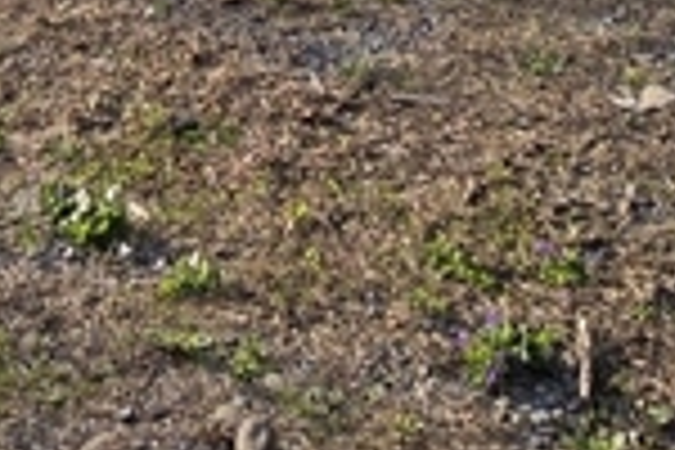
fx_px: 1725
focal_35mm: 92
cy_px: -792
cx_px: 216
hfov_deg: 22.0
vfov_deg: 11.1
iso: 50
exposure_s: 1/1199
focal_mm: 2.2
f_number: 2.2
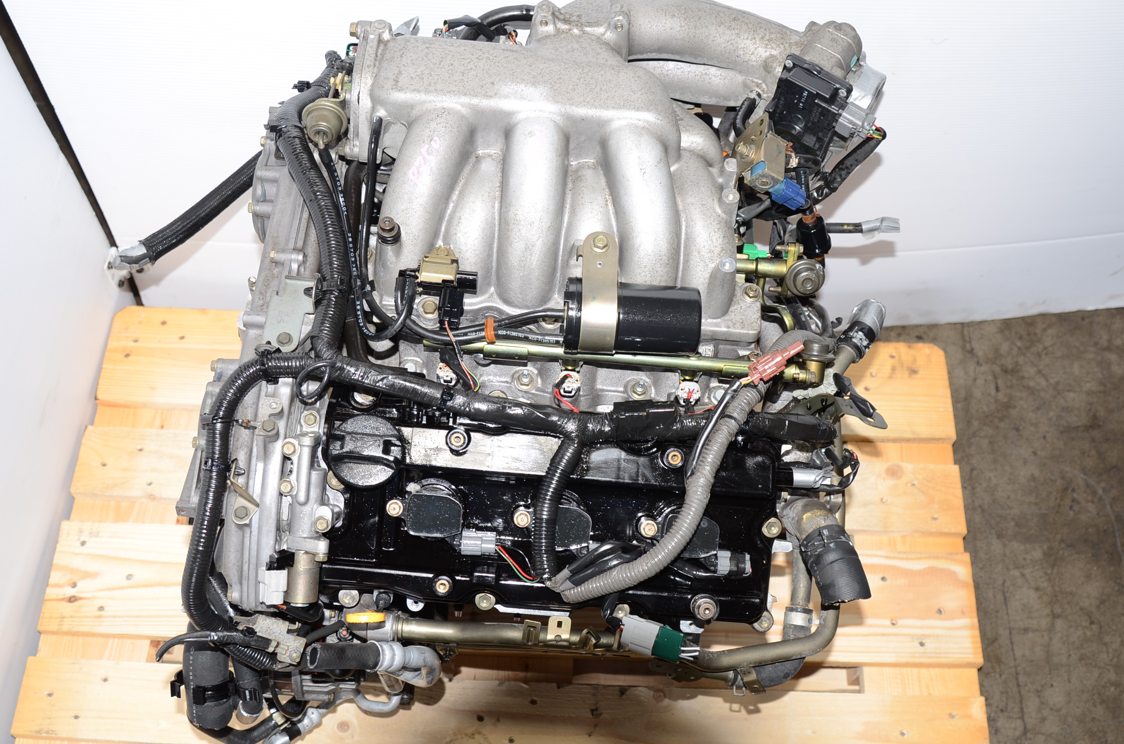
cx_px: 576
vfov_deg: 34.9
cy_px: 352
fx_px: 1184
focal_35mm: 38
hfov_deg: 50.8
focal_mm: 24
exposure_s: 1/40
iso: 100
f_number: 5
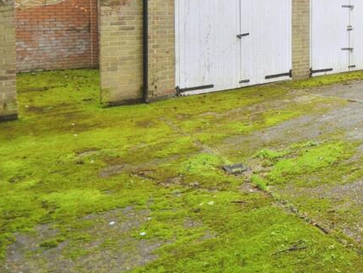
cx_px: 391
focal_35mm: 34
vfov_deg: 39.2
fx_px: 357
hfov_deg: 43.2
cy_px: 33
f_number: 4.5
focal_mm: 10
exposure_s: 1/80
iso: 200
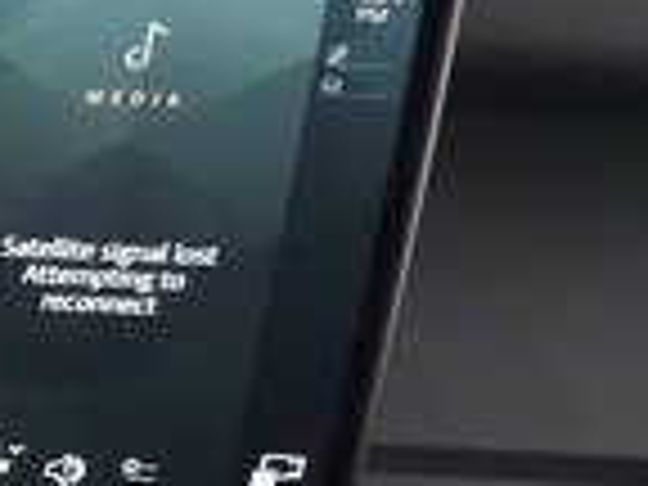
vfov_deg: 8.5
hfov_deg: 8.6
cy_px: 1026
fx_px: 3051
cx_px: -1629
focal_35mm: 163
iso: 320
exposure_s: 1/60
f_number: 1.7
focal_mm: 6.3
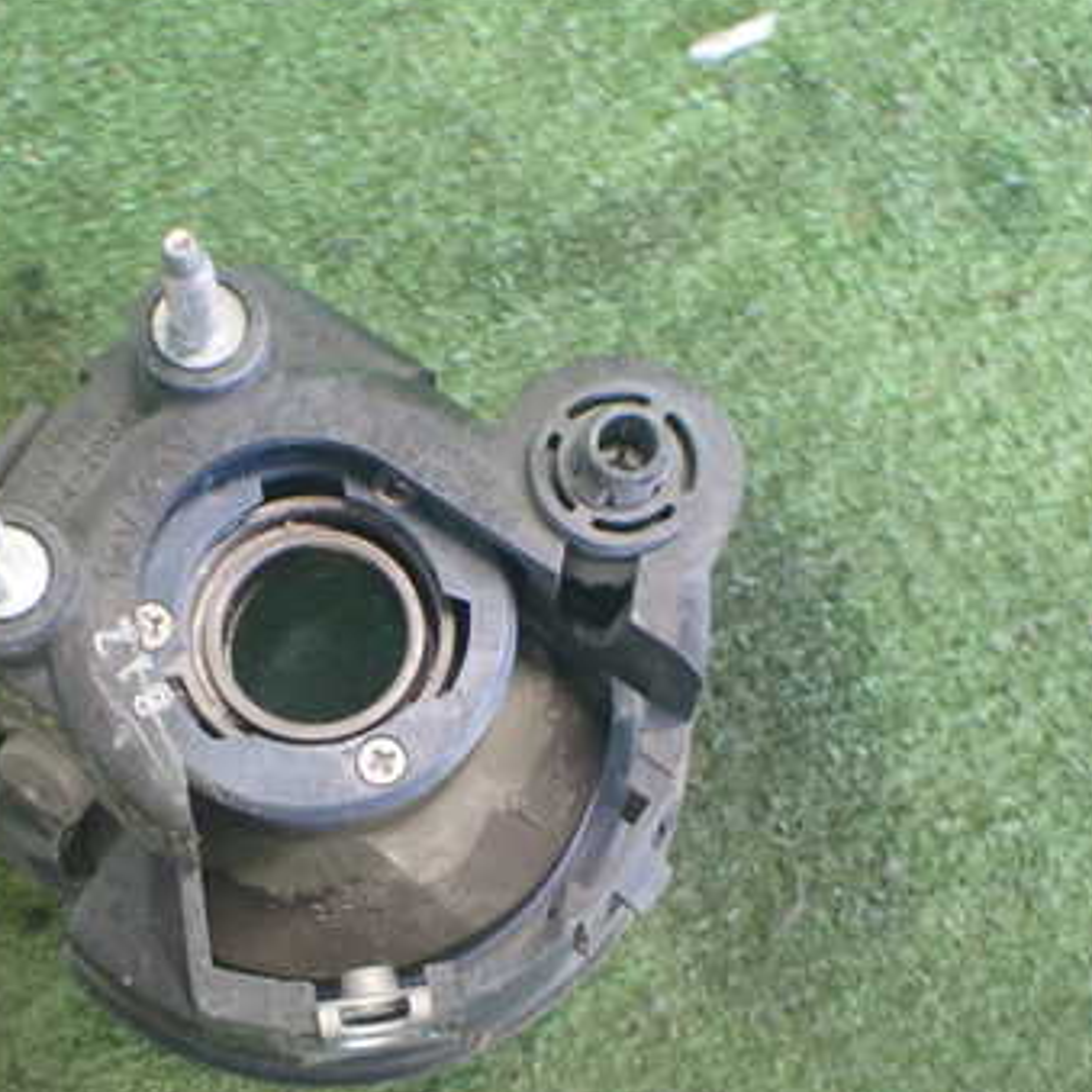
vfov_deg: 35.9
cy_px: 654
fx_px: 1677
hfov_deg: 35.4
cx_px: 303
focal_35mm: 47
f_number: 2.3
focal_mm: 5.4
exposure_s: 1/50
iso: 800
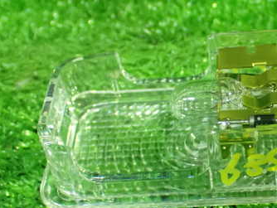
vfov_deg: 18.6
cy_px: 133
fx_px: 633
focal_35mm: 79
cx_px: 234
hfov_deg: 24.2
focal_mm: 7.84
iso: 1600
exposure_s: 1/40
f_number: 2.9
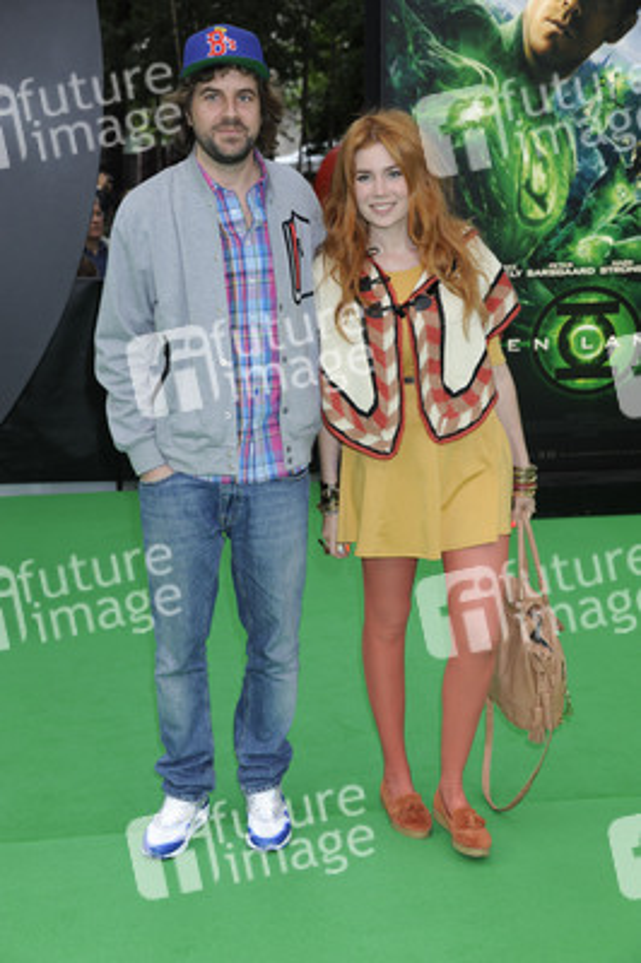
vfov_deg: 29.7
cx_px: 320
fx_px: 1819
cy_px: 482
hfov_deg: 20.0
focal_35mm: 68
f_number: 6.3
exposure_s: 1/160
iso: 640
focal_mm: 68
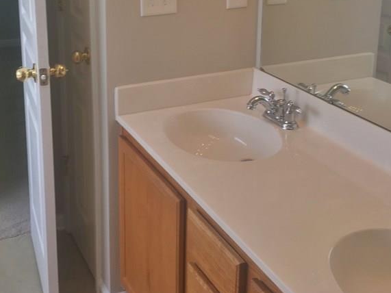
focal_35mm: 52
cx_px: 153
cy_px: 50
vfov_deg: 27.4
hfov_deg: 36.7
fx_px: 587
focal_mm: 4.15
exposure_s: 1/60
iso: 25
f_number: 2.2
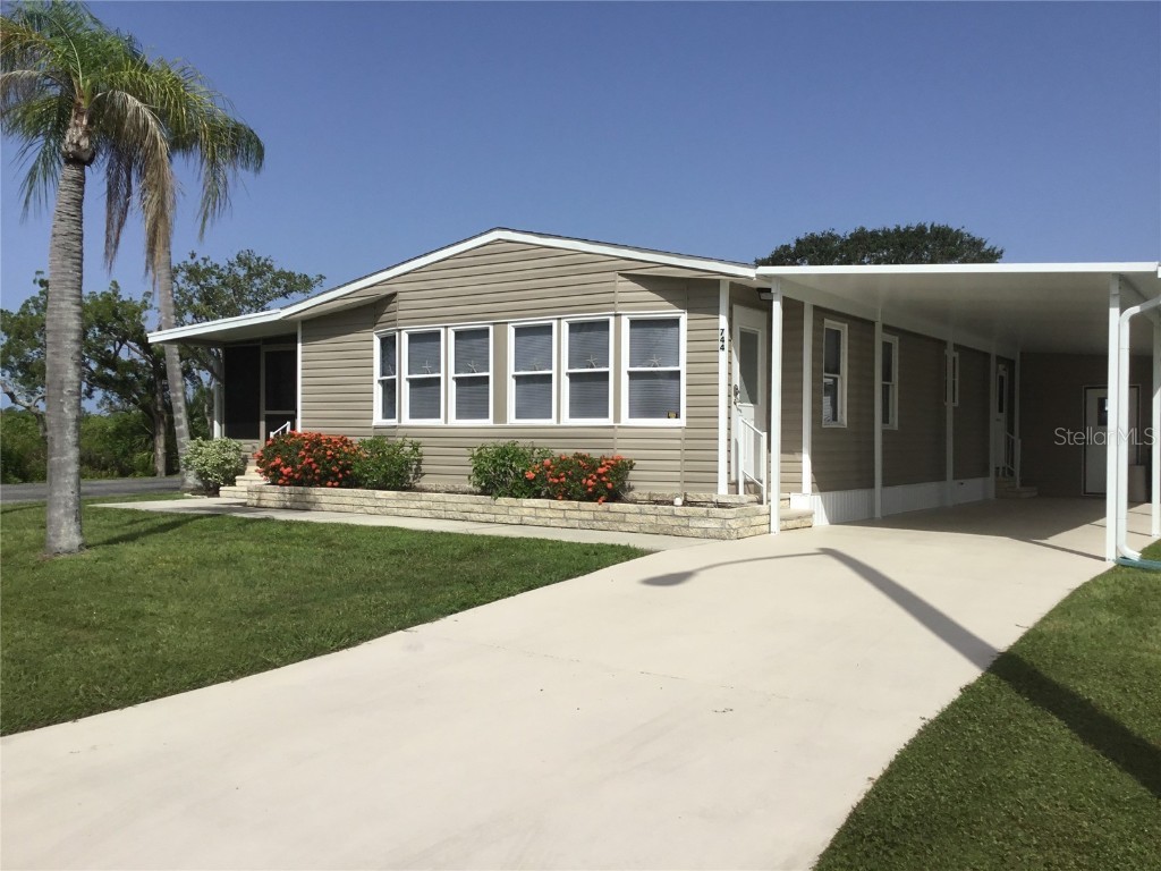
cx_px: 580
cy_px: 436
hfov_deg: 58.4
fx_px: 1040
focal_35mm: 31
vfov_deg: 45.4
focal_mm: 3.3
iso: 25
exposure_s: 1/2809
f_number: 2.4
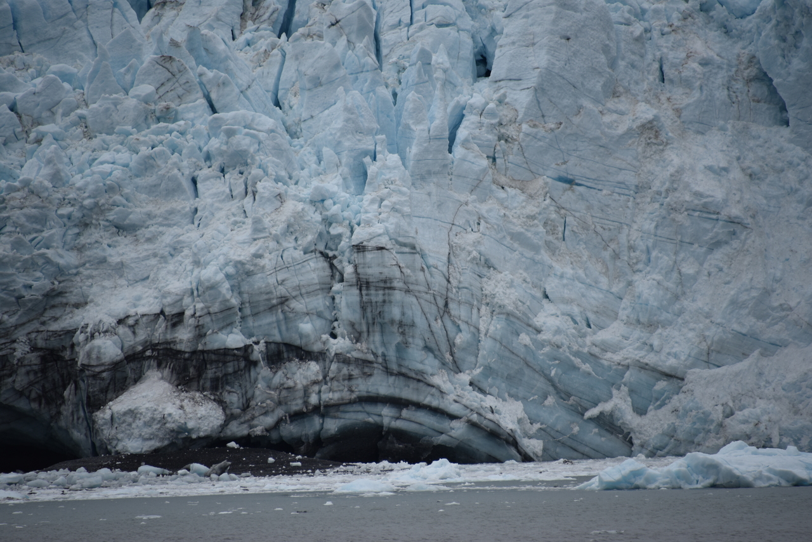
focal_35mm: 300
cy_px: 271
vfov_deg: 4.6
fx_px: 6768
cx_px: 406
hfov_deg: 6.9
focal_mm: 300
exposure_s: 1/640
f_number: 5.6
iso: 220
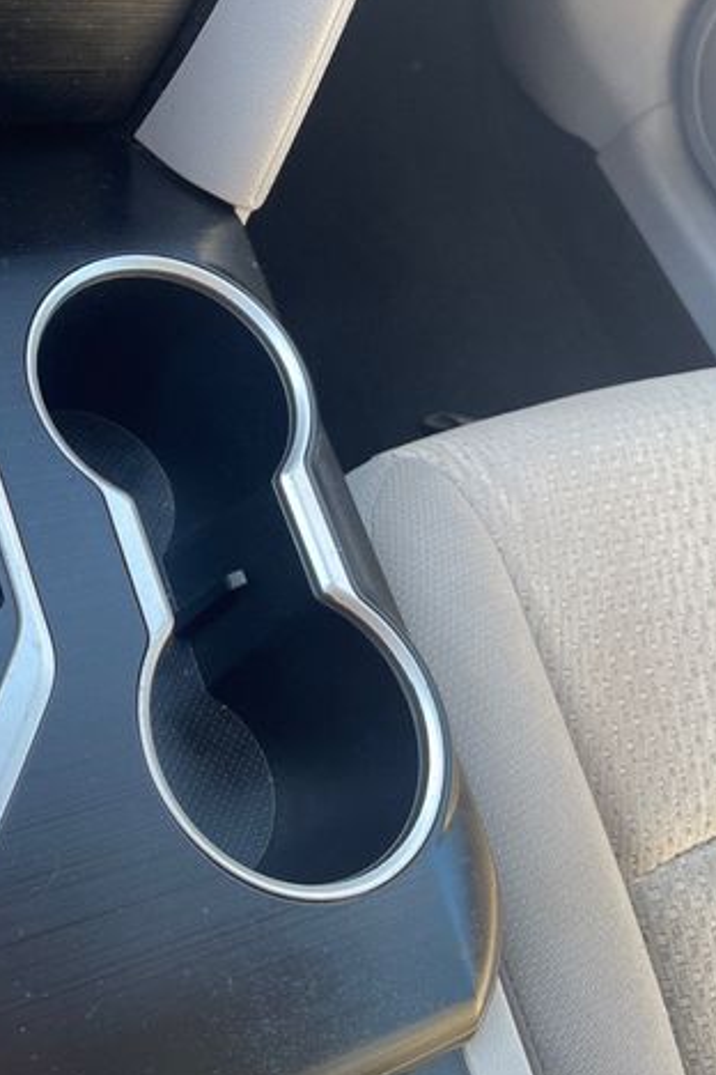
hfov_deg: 34.2
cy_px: 538
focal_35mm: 37
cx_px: 85
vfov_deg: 51.9
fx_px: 1104
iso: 125
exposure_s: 1/121
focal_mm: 5.1
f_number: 1.6
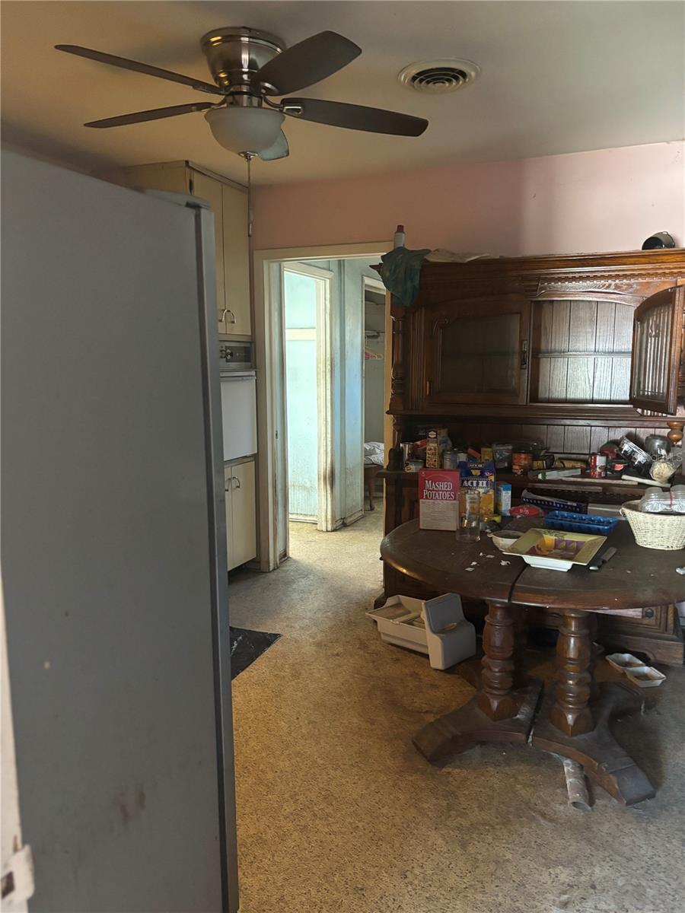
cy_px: 456
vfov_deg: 67.3
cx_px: 342
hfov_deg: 53.1
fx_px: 686
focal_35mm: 26
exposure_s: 1/37
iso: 640
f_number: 1.6
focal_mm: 5.96
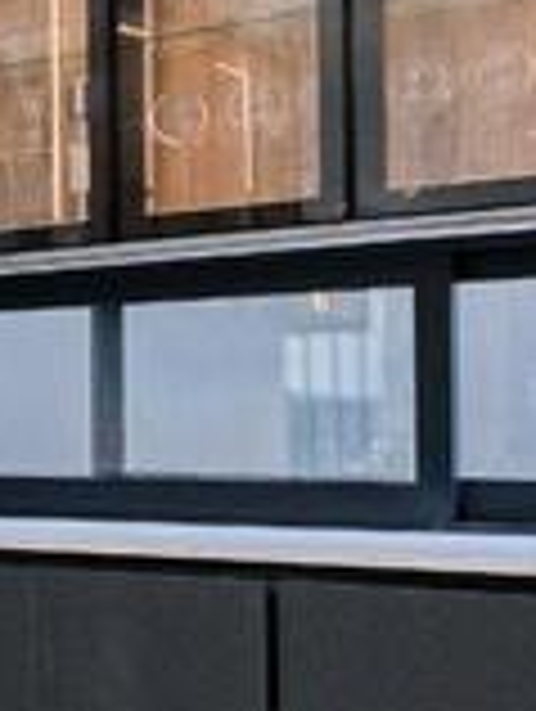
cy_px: 430
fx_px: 1503
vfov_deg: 26.6
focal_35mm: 73
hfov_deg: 12.9
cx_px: -883
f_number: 8
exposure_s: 1/100
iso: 800
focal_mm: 10
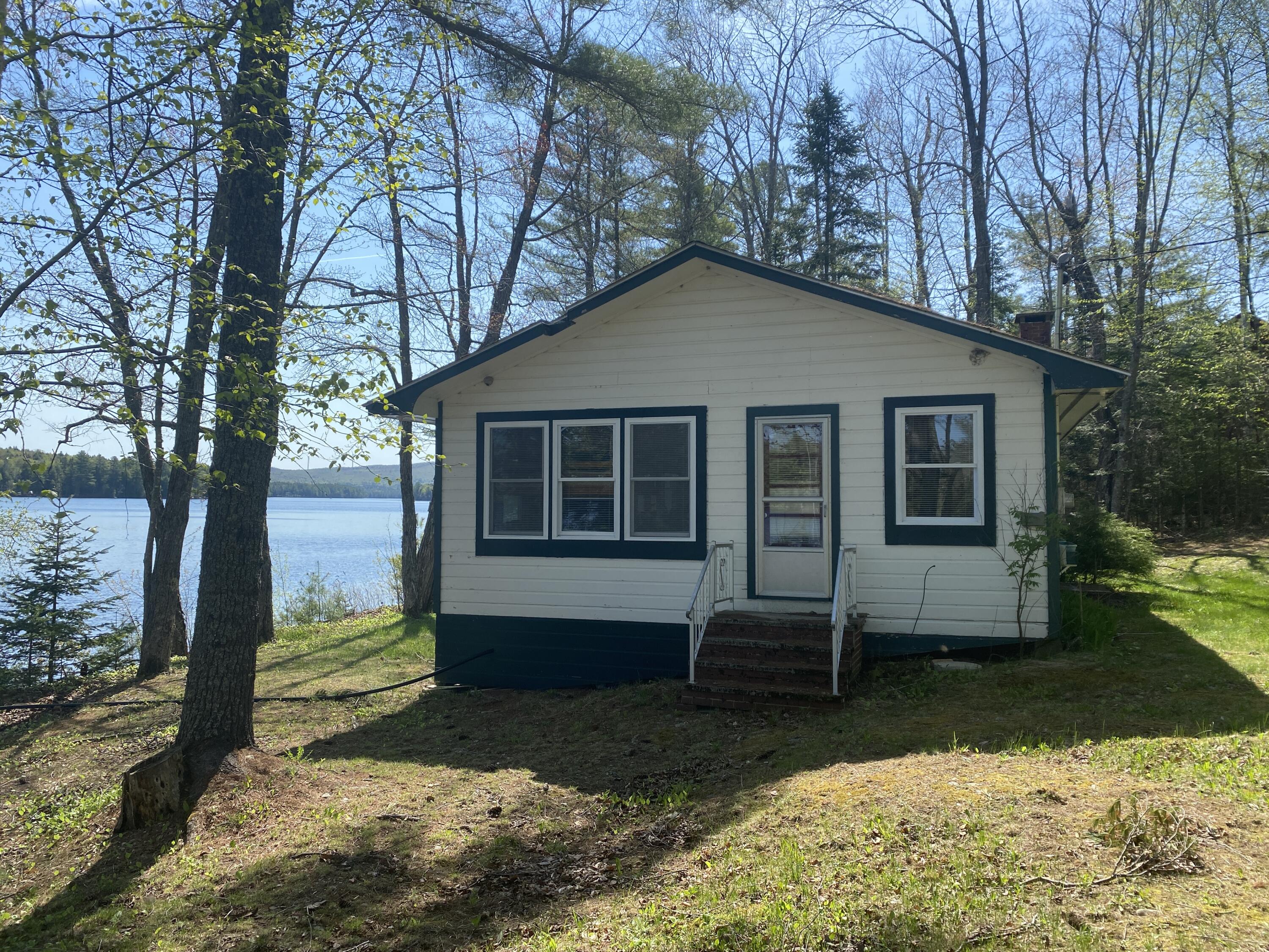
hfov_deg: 67.3
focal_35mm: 26
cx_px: 634
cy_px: 476
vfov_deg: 53.1
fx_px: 953
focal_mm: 4.25
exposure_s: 1/1898
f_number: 1.8
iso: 32
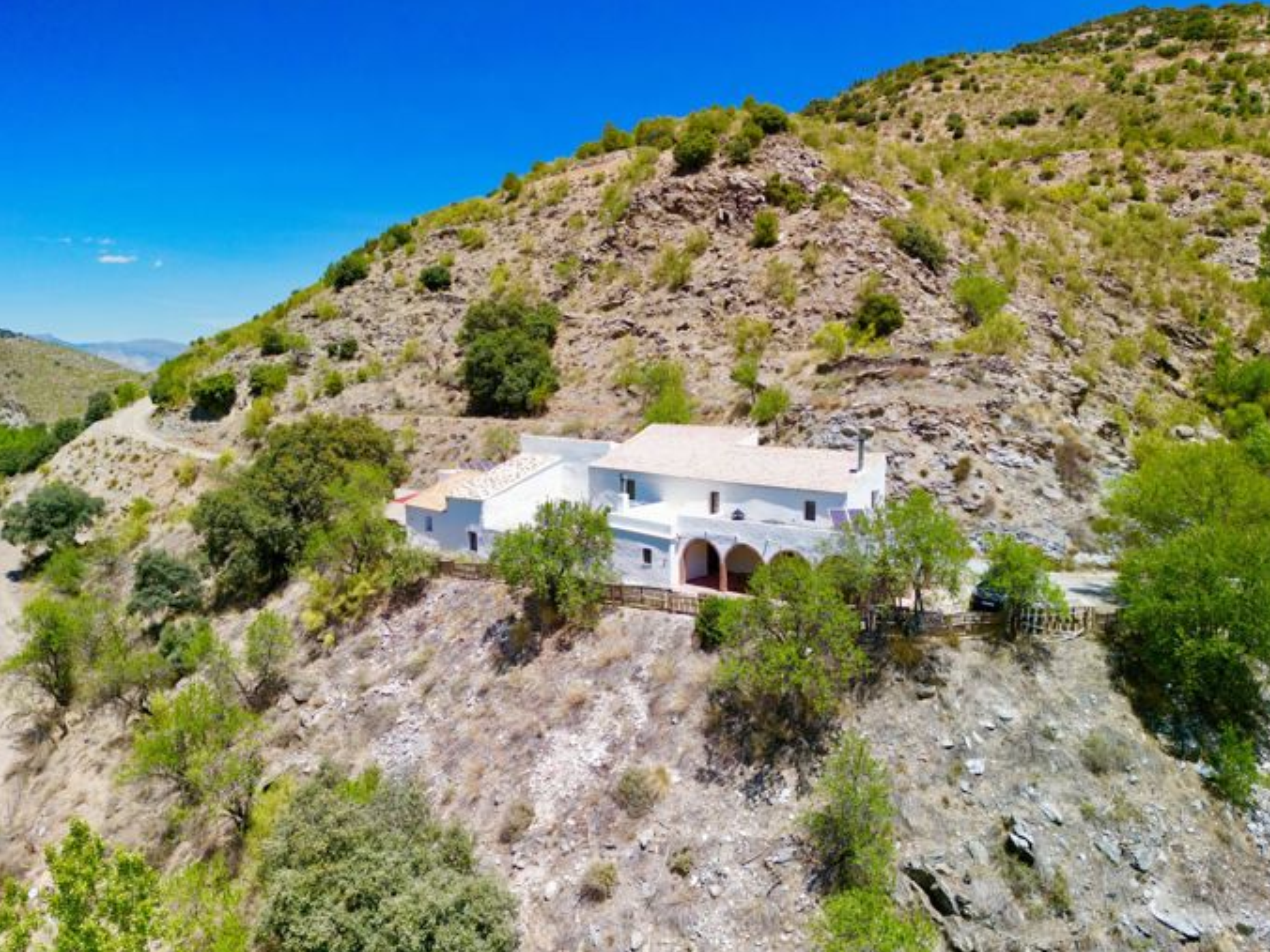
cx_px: 630
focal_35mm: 25
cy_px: 458
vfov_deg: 54.9
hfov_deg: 69.4
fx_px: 917
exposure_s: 1/60
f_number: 1.7
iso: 120
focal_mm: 6.72
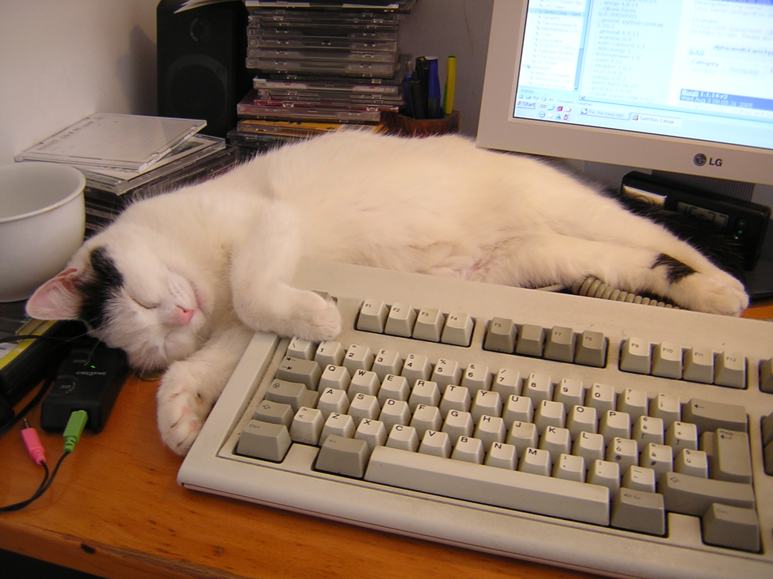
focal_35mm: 36
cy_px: 290
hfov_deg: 51.4
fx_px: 804
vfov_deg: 39.7
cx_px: 386
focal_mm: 4.7
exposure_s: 1/7
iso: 100
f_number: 2.6
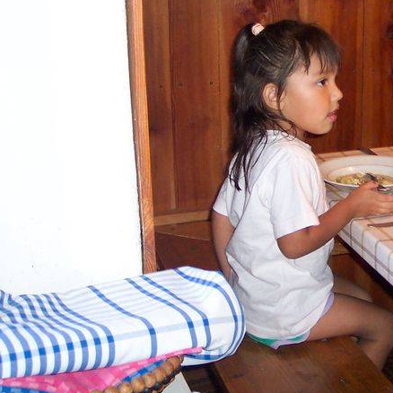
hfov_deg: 22.9
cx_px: 380
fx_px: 938
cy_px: 134
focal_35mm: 73
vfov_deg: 23.6
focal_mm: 8
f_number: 2.8
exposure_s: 1/30
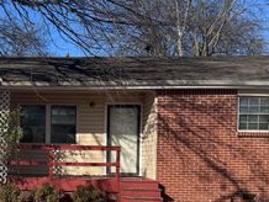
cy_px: 158
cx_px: 47
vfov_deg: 26.2
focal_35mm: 55
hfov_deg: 33.7
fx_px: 428
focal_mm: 6.76
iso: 80
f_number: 1.78
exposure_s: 1/5348
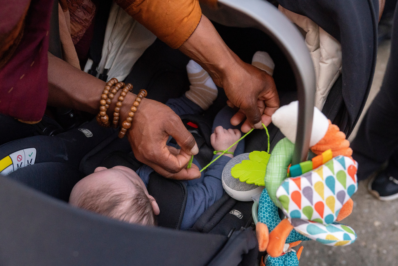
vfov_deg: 37.9
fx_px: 387
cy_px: 133
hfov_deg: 54.4
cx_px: 199
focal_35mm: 35
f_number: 4
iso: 6400
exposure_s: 1/4000
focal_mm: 35
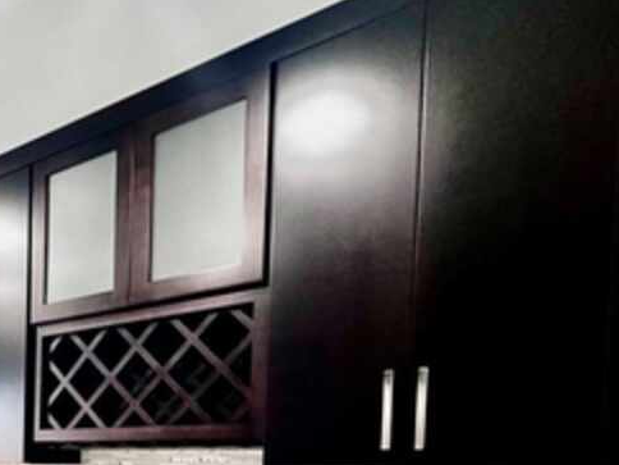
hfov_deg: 40.8
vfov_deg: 34.3
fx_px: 662
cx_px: -55
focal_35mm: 37
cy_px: 489
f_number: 2.2
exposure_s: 1/60
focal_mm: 2.22
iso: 400
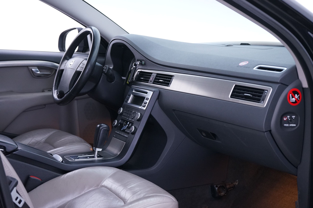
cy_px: 104
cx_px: 156
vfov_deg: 23.7
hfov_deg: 35.1
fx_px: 495
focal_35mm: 57
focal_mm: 57
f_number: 6.3
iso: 2500
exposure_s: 1/10
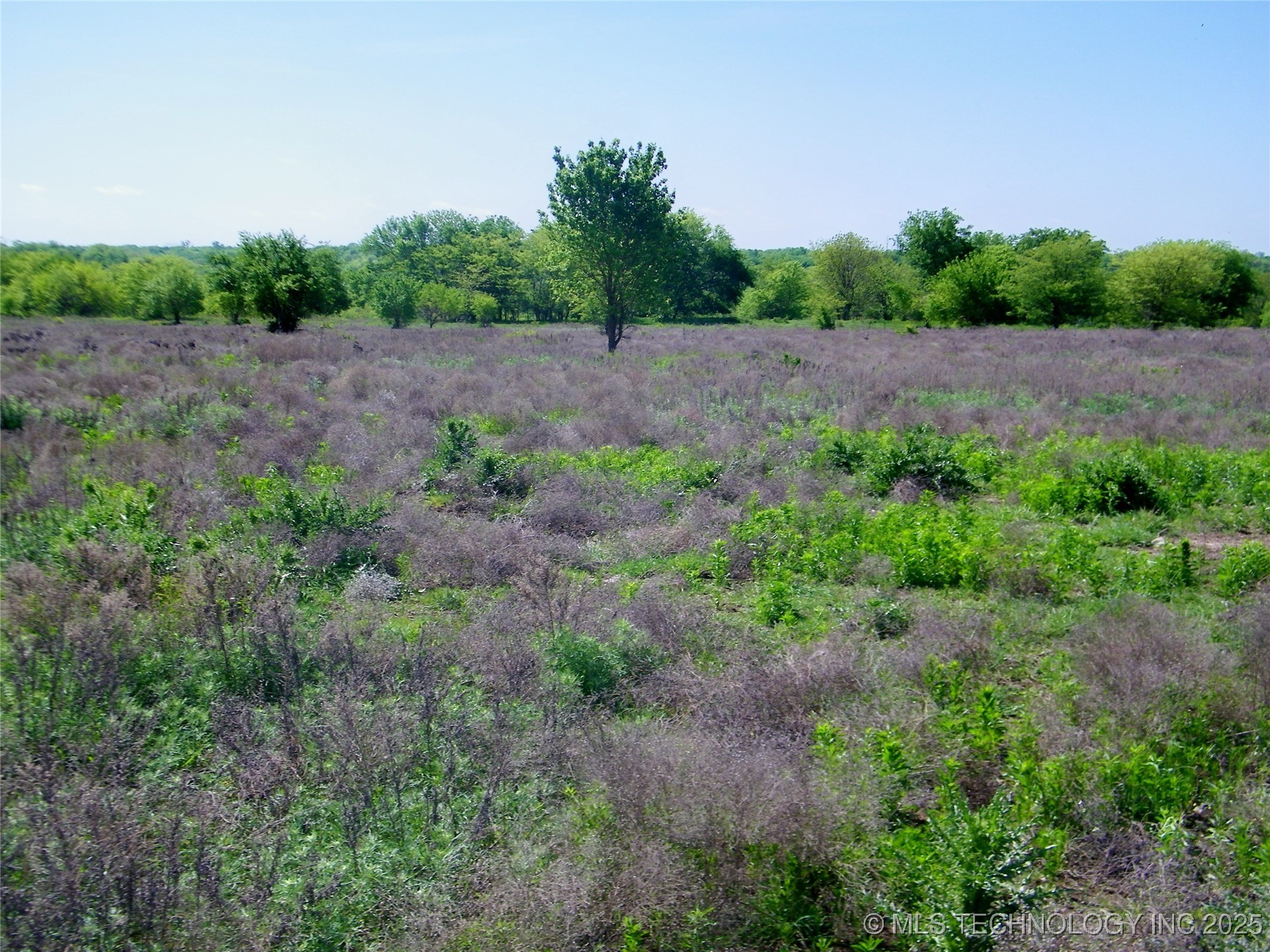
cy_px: 476
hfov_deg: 42.9
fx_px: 1614
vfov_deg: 32.9
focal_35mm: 44
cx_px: 635
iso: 80
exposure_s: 1/200
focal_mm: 7.9
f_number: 7.8
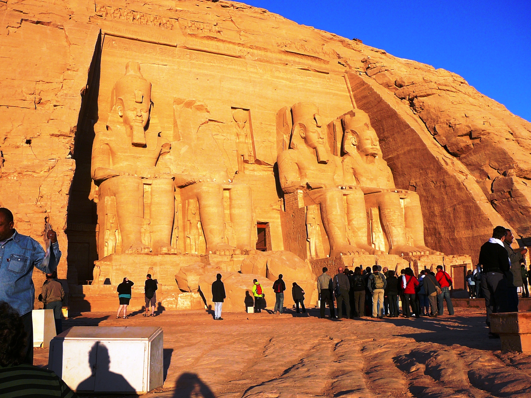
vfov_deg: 40.7
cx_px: 266
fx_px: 537
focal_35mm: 35
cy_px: 199
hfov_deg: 52.6
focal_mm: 5.2
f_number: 5
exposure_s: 1/400
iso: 80
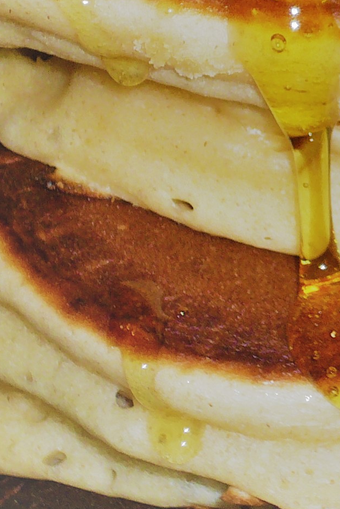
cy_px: 91
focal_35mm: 271
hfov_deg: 5.0
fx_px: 3837
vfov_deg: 7.6
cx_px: 549
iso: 100
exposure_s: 1/30
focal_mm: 13.2
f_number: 4.8
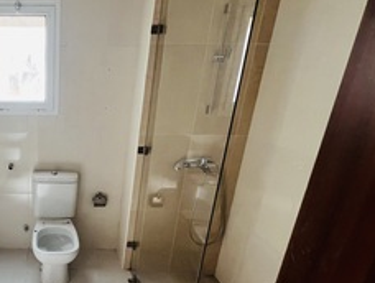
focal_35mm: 26
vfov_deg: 52.7
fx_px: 282
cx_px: 47
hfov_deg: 58.7
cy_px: 177
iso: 100
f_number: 1.8
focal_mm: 1.57
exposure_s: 1/99
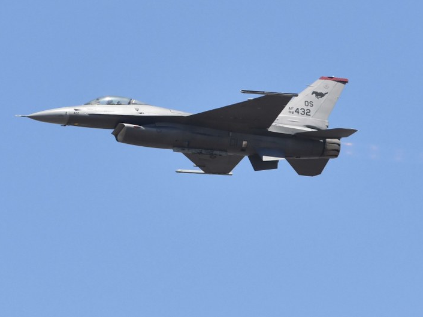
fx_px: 2663
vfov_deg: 6.8
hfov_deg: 9.1
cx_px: 199
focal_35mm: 218
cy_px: 159
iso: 320
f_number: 7.1
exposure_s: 1/2000
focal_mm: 200
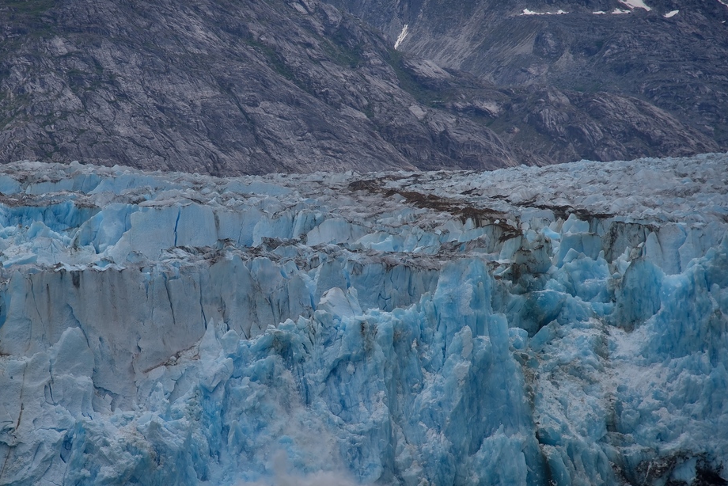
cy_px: 257
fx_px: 3378
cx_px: 283
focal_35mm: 167
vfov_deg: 8.2
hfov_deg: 12.3
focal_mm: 120
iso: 100
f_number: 5
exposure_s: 1/250
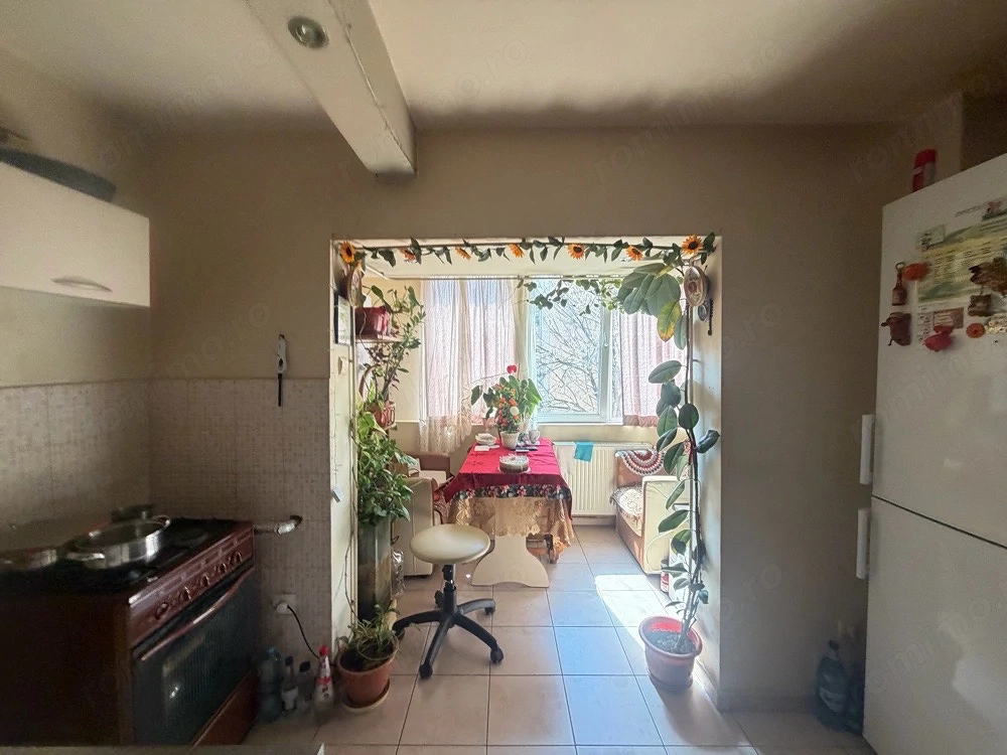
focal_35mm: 14
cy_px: 378
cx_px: 504
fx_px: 407
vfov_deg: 85.7
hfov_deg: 102.1
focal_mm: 2.22
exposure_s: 1/121
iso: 160
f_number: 2.2
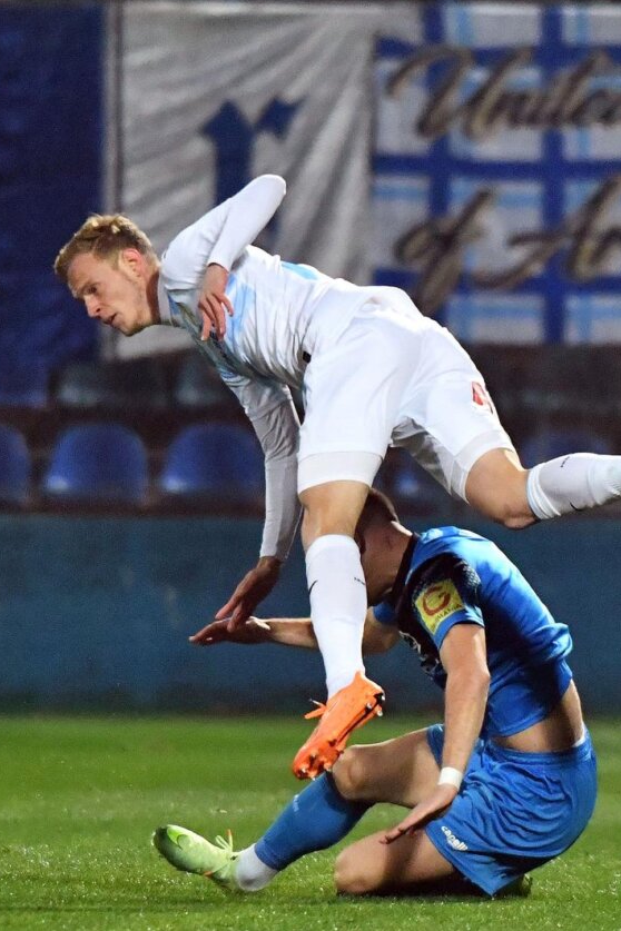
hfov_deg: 2.6
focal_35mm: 527
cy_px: 466
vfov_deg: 3.9
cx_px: 175
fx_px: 13635
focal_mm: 350
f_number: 4
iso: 6400
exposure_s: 1/1600
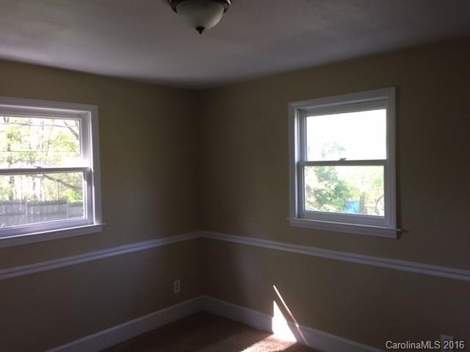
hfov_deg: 61.7
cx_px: 235
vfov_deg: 48.2
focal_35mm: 29
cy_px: 176
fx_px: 394
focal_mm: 4.15
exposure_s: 1/30
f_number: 2.2
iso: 40
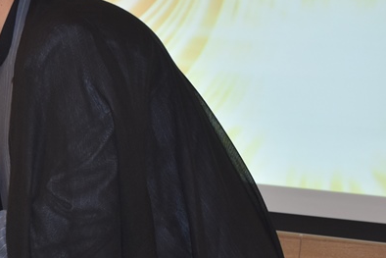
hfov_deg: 18.2
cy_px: 155
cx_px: -106
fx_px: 1129
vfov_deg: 13.0
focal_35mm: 105
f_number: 4
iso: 500
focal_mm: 27
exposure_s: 1/60
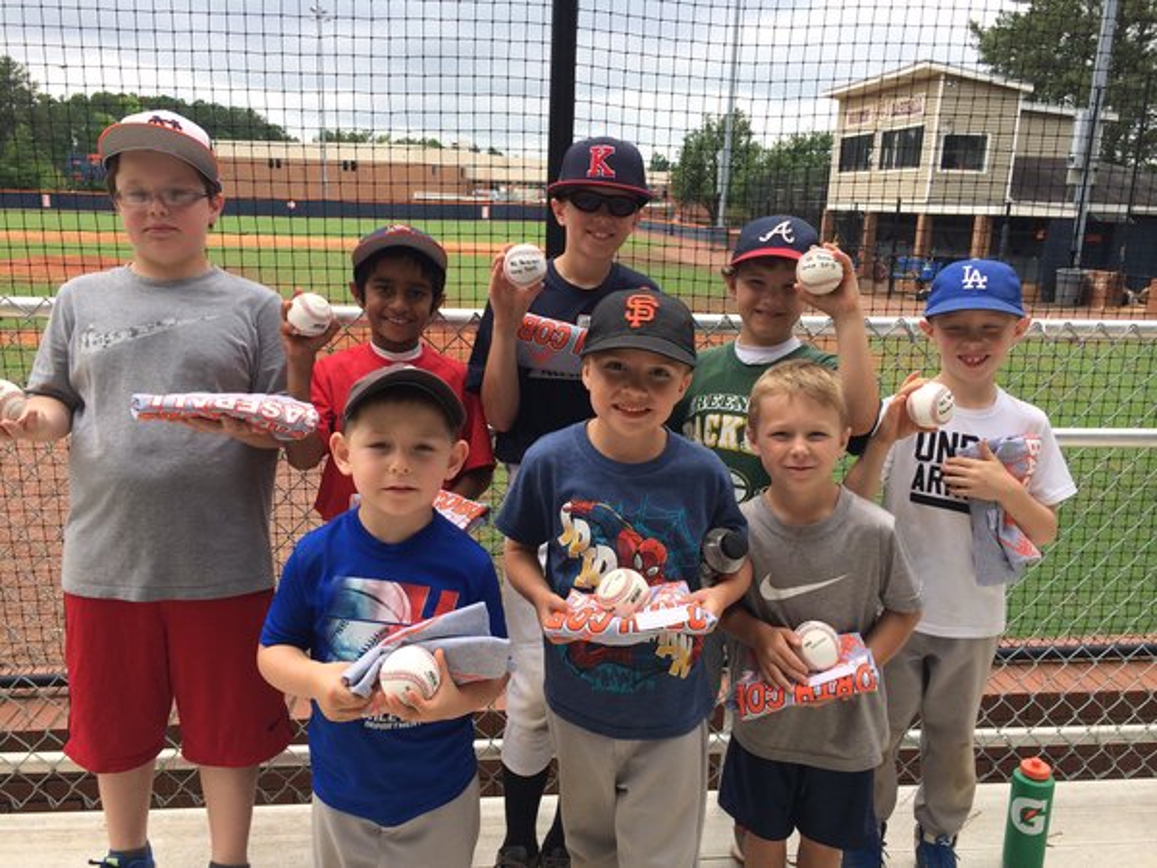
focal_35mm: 30
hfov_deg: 60.0
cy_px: 434
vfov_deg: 46.8
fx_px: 1003
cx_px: 578
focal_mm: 4.12
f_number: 2.2
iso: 32
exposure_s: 1/892
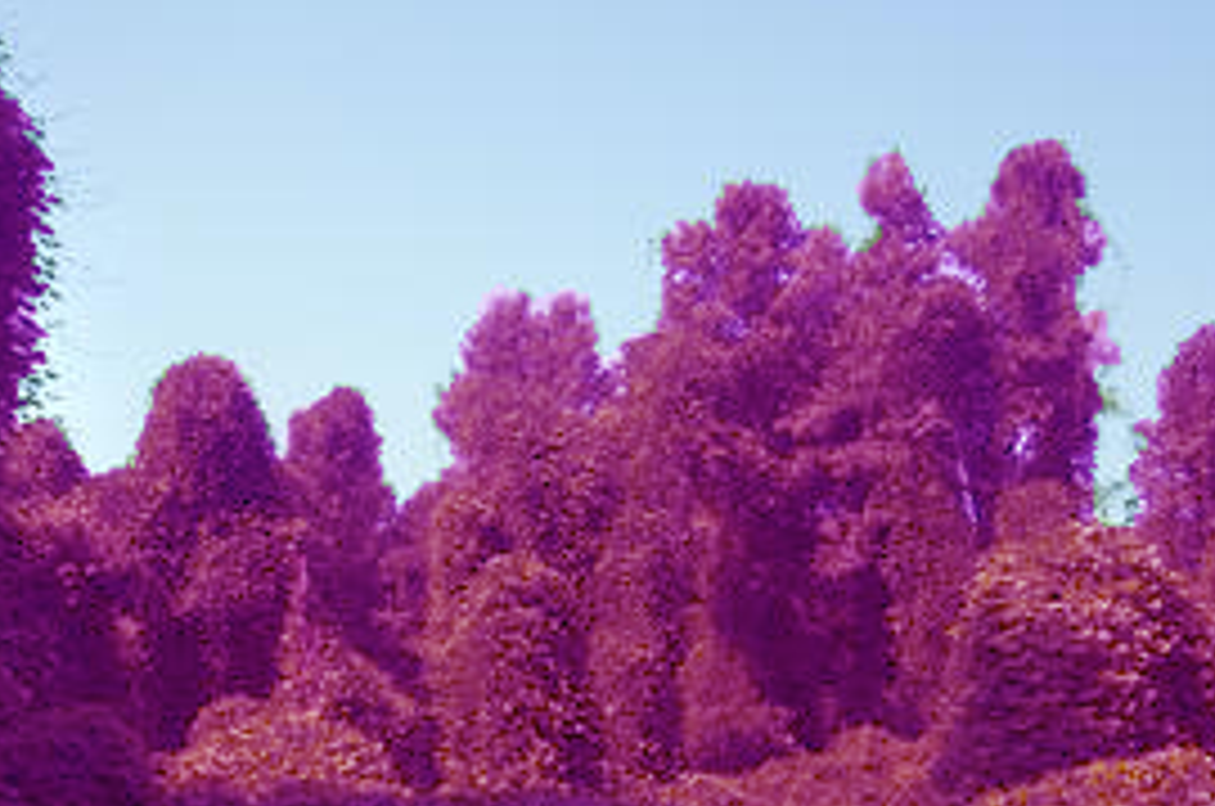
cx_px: 738
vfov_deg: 20.9
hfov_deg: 31.4
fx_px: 2156
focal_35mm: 64
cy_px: 669
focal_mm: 24
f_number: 4.5
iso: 200
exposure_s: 1/500
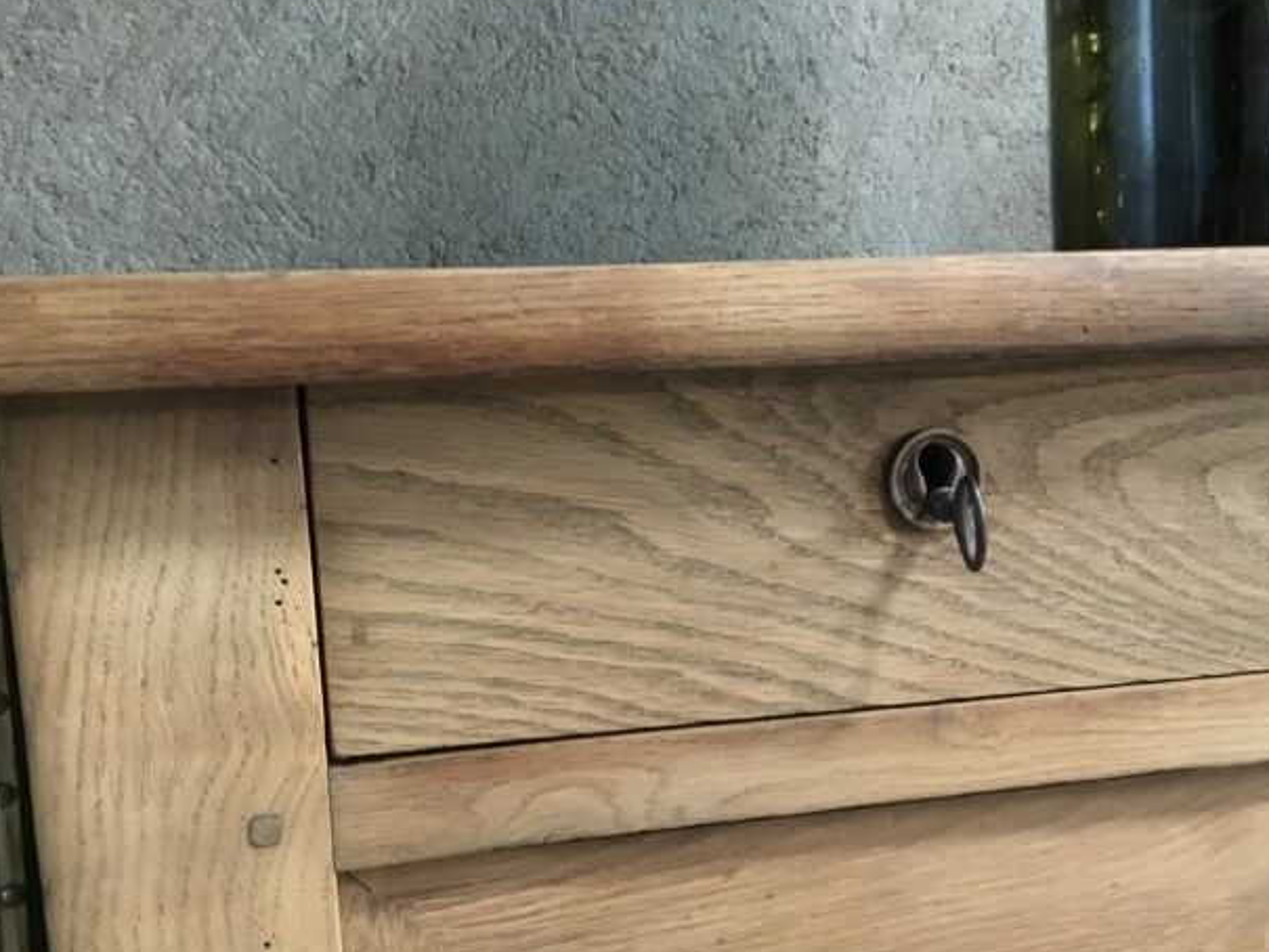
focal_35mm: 41
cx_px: 728
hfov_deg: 45.6
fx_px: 1503
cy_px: 585
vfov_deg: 35.0
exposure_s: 1/17
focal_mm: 3.3
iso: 500
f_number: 2.4
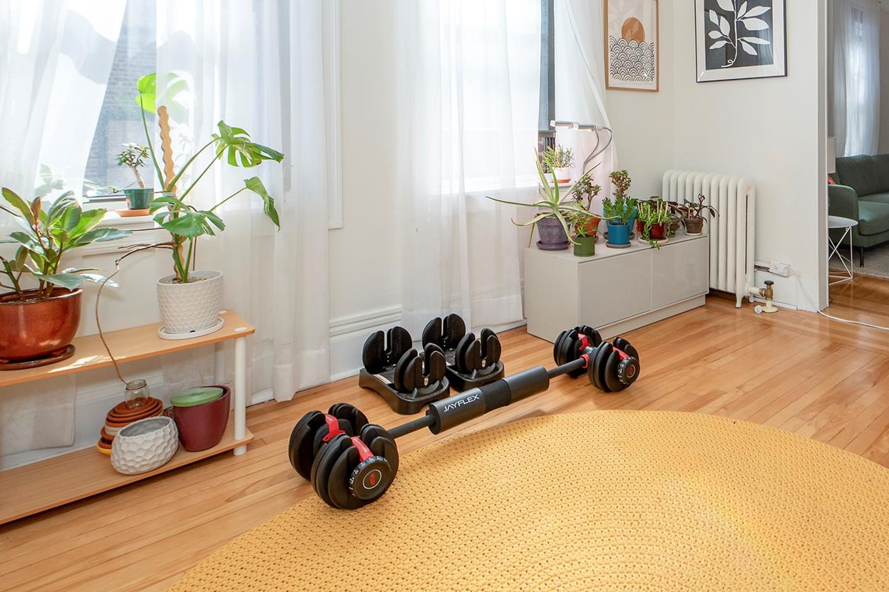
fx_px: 568
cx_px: 666
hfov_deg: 71.0
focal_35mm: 23
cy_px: 145
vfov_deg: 52.6
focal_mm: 14
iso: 320
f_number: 10
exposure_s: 1/125
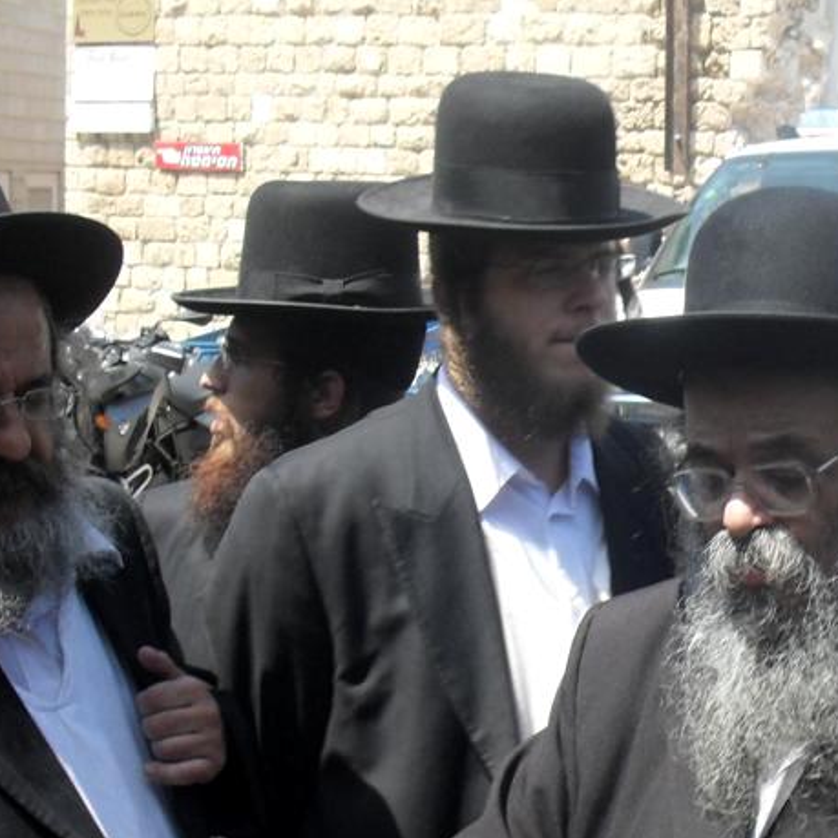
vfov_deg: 23.0
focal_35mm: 75
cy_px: 551
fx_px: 2054
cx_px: 776
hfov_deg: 22.4
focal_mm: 6.3
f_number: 8.3
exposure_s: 1/60
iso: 80
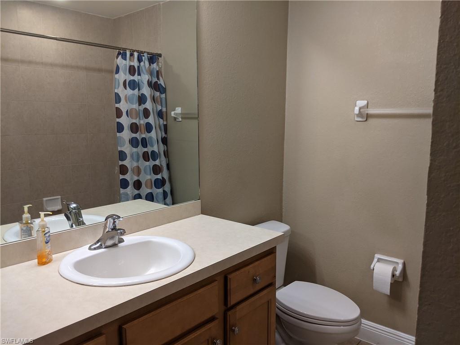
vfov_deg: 51.4
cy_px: 172
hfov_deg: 65.3
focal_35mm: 27
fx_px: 359
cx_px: 230
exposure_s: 1/30
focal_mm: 4.44
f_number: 1.8
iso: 75
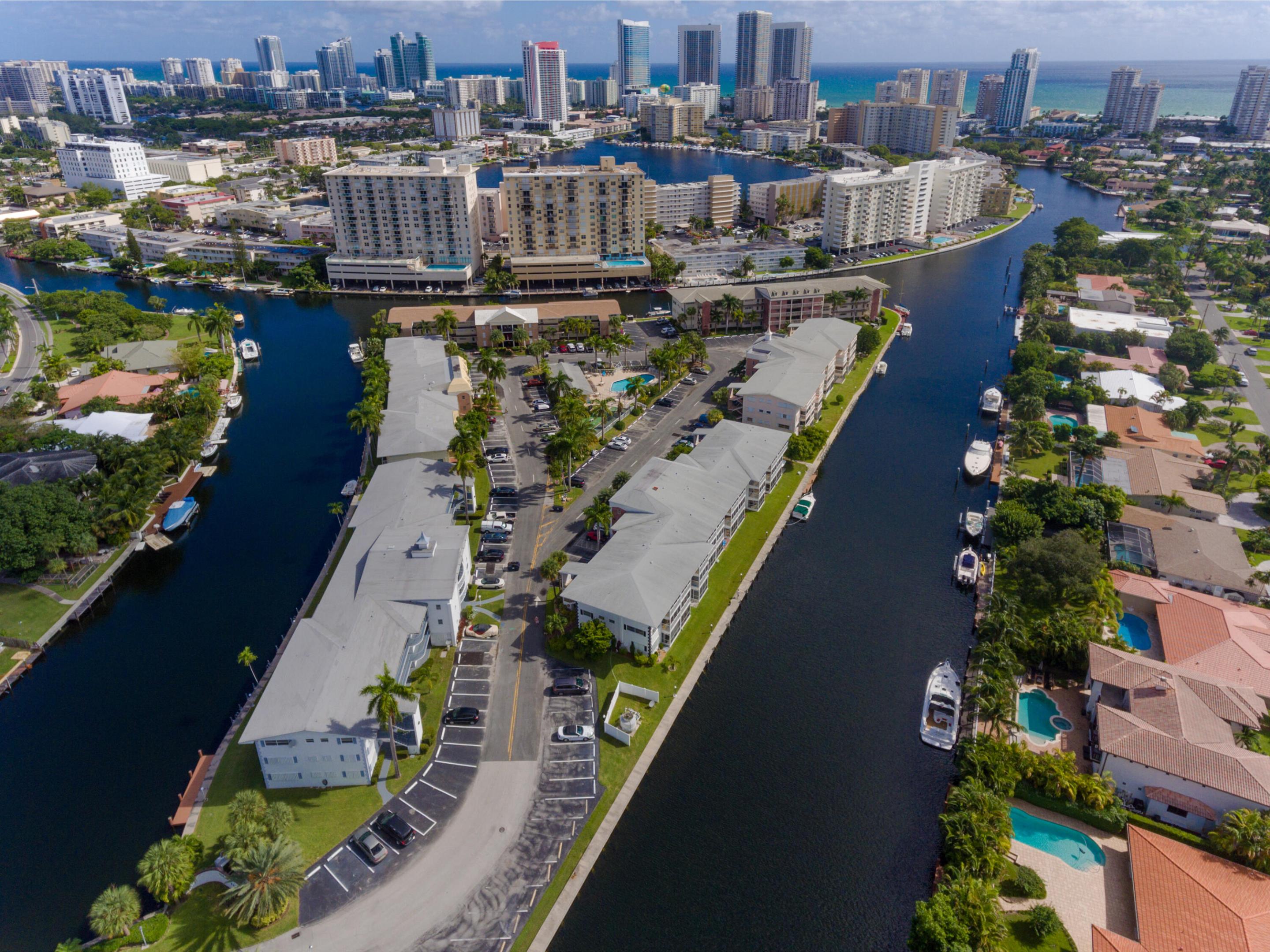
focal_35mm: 20
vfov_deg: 66.0
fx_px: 734
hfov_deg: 81.7
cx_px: 635
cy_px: 476
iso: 100
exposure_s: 1/1600
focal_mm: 3.61
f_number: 2.8
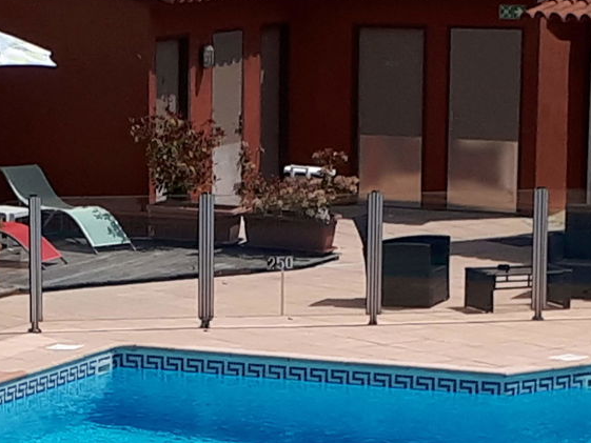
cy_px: 456
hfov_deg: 25.2
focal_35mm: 77
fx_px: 1315
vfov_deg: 18.6
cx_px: 192
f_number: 1.9
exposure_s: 1/2865
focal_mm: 3.6
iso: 40
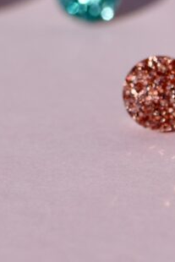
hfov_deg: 6.2
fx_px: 1602
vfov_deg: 9.4
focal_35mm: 220
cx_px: 191
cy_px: 133
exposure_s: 1/6400
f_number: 4.5
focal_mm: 35
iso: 200
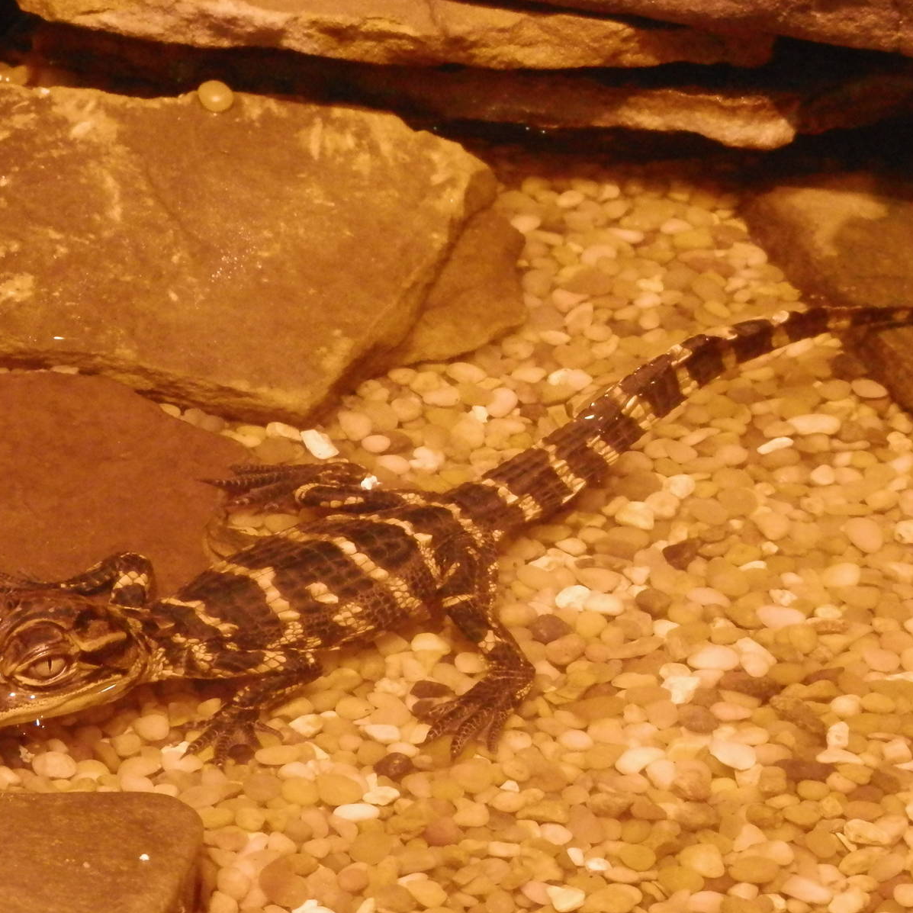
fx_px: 5431
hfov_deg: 9.6
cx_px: 433
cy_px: 456
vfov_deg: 9.6
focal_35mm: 182
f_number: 5.5
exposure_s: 1/40
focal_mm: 27.5
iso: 800
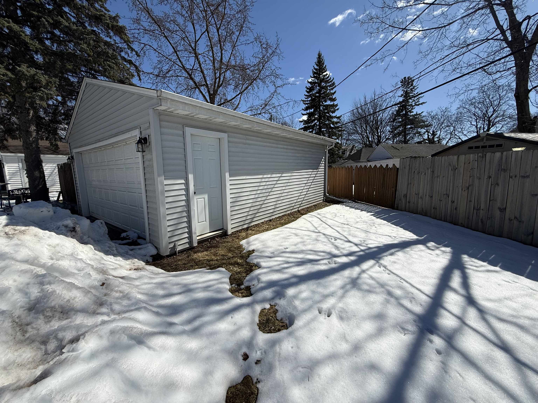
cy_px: 202
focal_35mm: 14
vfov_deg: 85.7
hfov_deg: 102.1
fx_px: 218
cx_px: 269
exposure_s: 1/5618
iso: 64
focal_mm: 2.22
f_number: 2.2
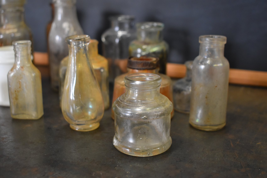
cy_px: 89
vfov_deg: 26.5
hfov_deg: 38.9
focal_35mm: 51
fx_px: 379
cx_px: 134
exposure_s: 1/100
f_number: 4.5
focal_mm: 34
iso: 1600
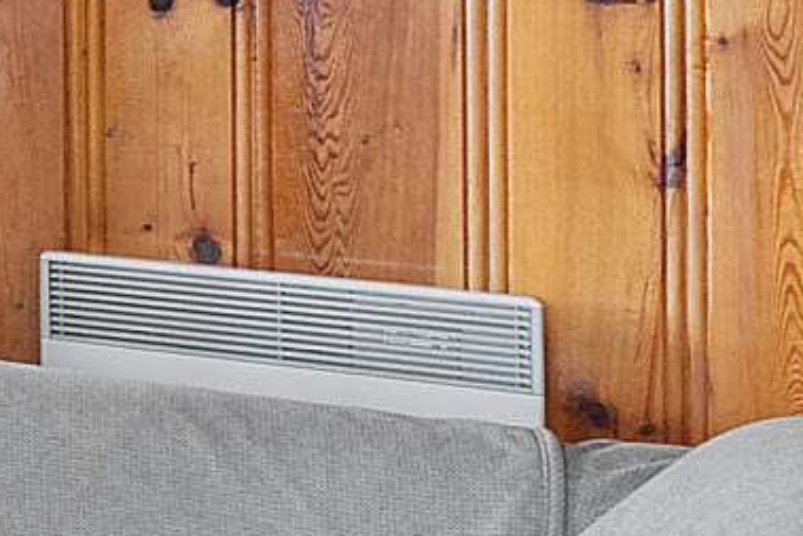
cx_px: -1756
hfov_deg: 10.6
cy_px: -250
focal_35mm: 108
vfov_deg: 12.1
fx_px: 2410
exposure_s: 1/10
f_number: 5
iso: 500
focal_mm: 16
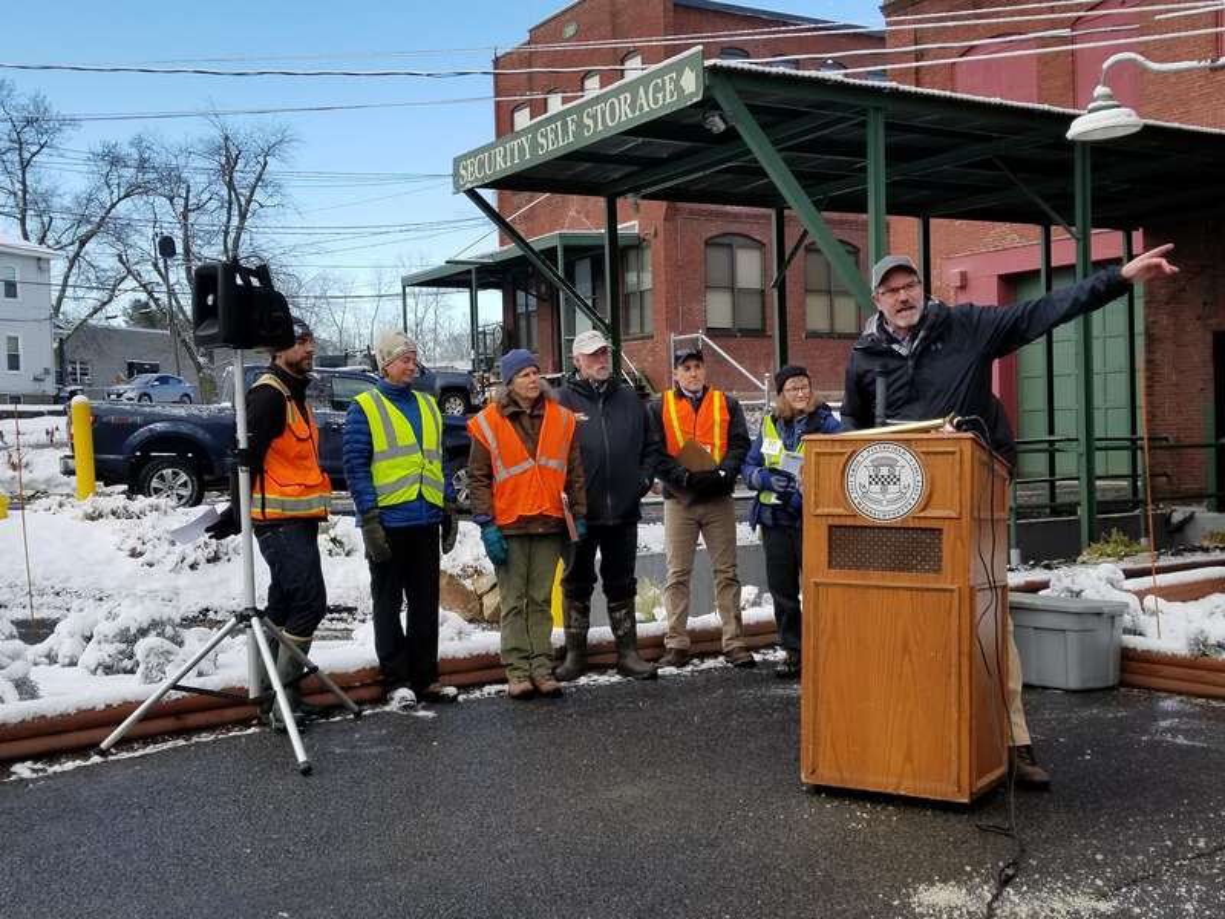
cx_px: 612
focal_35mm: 26
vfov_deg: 53.1
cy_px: 460
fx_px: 920
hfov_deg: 67.3
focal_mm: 4.25
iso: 50
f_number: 1.7
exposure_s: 1/784
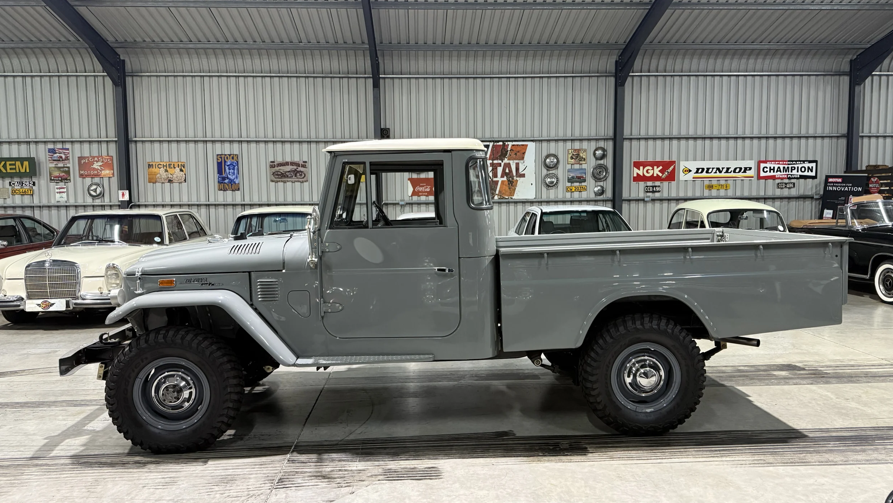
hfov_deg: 69.9
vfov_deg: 42.9
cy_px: 247
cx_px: 451
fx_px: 639
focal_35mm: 27
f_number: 1.78
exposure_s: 1/50
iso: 500
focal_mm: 6.76
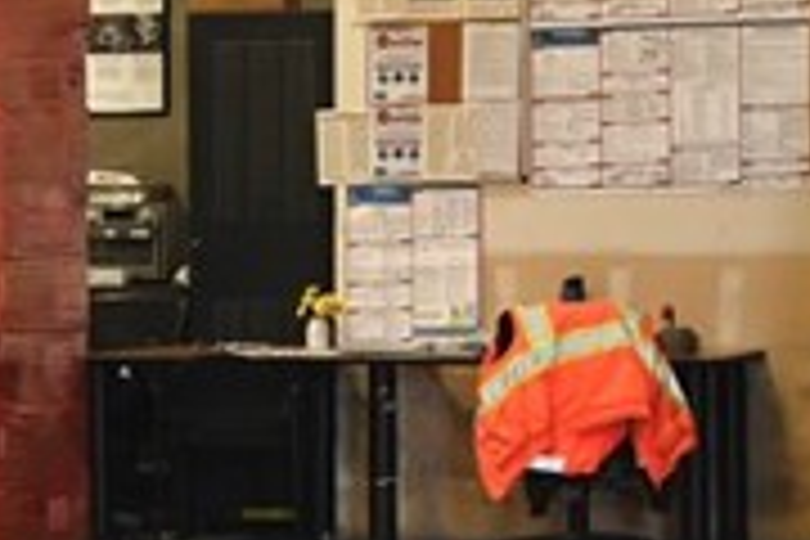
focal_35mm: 227
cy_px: 479
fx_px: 5107
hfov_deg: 8.6
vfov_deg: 6.0
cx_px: -765
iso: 400
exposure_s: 1/160
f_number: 2.8
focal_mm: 40
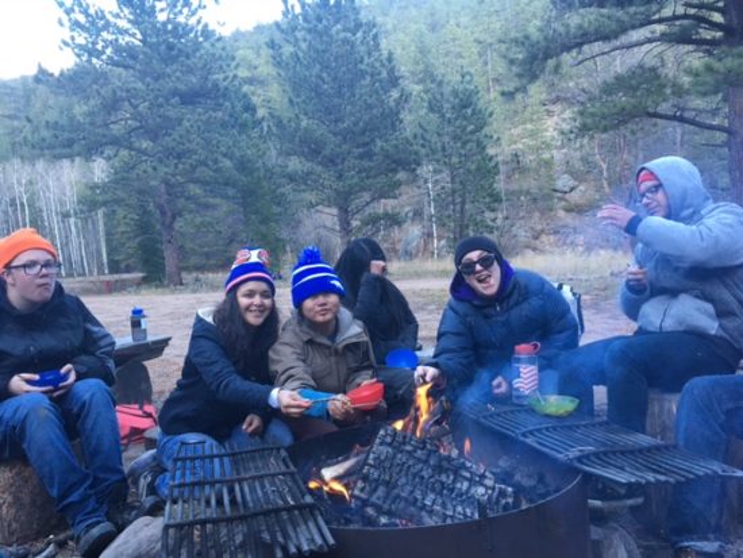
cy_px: 279
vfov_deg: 48.3
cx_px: 372
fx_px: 623
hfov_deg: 61.6
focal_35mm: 29
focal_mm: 4.15
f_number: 2.2
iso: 40
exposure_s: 1/30
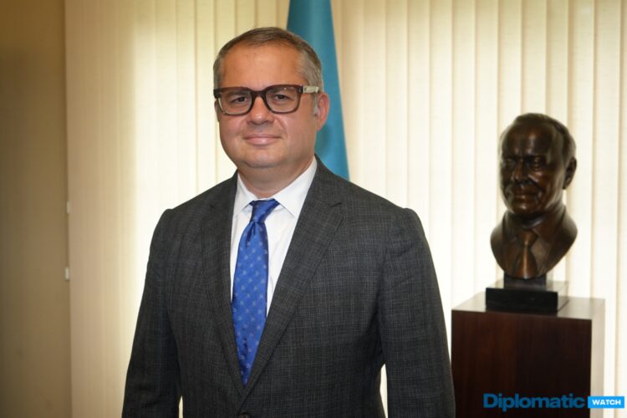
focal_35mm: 48
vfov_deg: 28.1
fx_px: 836
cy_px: 209
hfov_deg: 41.1
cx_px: 314
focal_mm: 48
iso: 2500
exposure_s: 1/160
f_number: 4.5
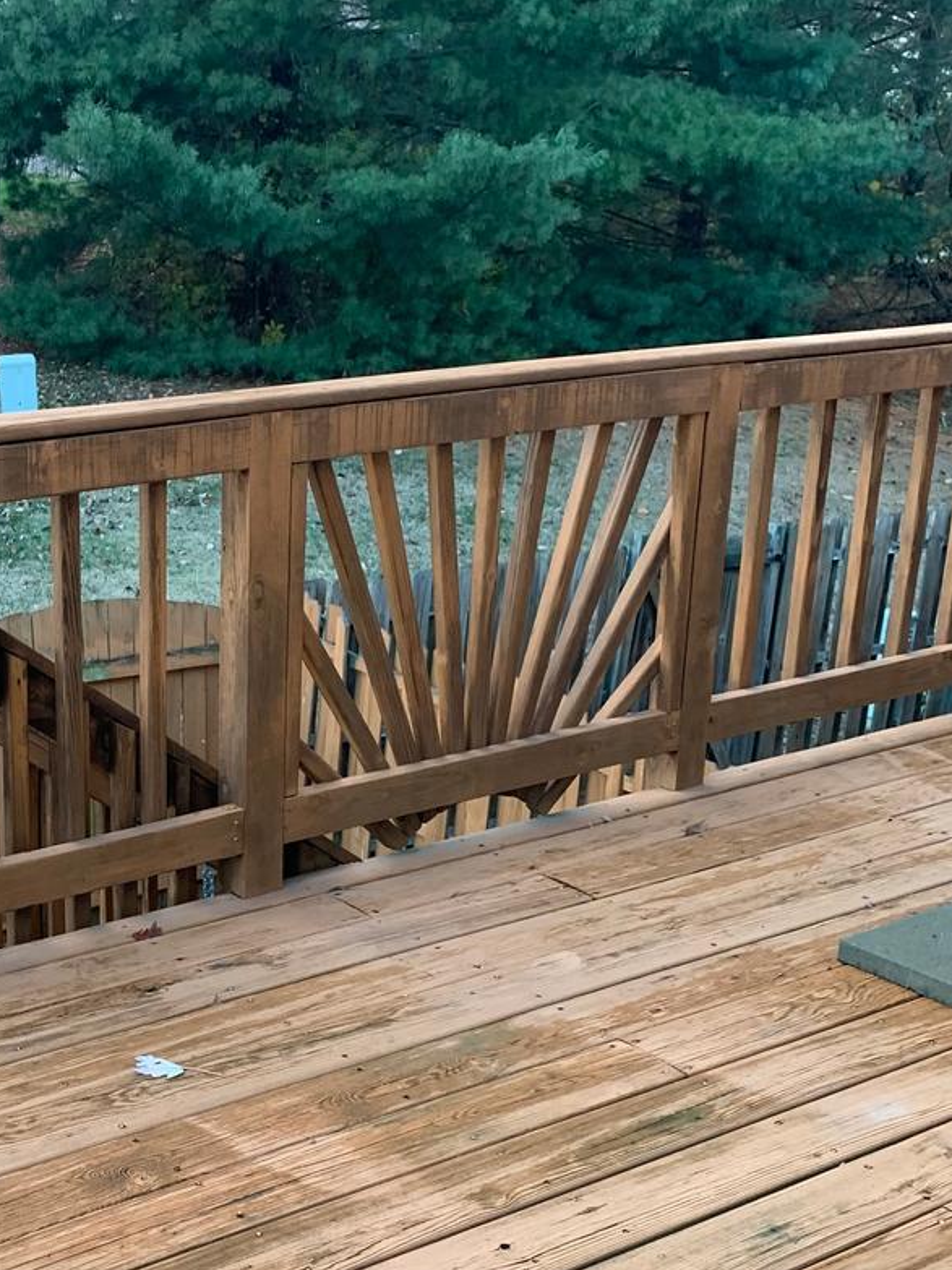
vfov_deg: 37.0
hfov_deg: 27.4
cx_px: 70
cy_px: 881
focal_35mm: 51
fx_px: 1871
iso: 100
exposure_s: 1/75
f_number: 1.8
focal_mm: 4.25
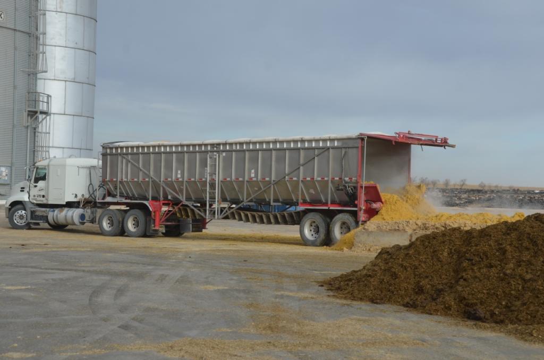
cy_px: 180
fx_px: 995
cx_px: 272
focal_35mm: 66
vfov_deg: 20.5
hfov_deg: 30.6
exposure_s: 1/250
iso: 110
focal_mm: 44
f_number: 8
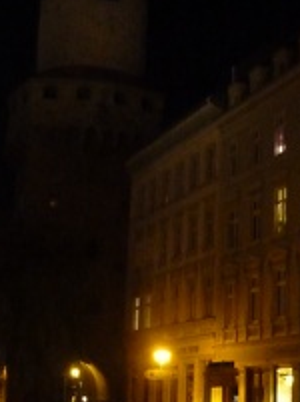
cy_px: 172
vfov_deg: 26.3
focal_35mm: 74
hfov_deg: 19.6
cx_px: 247
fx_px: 858
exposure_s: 1/4
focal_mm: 4.1
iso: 800
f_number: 3.3
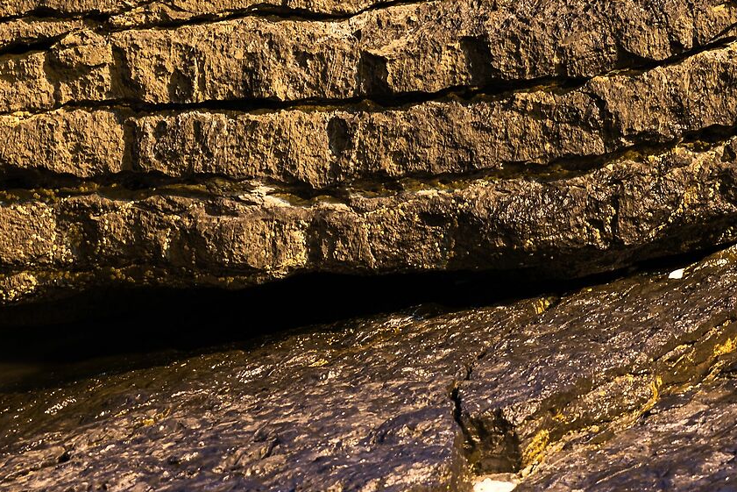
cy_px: -125
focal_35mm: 174
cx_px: 514
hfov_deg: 11.8
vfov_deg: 7.8
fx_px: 3563
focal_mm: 61
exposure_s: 5
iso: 100
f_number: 4
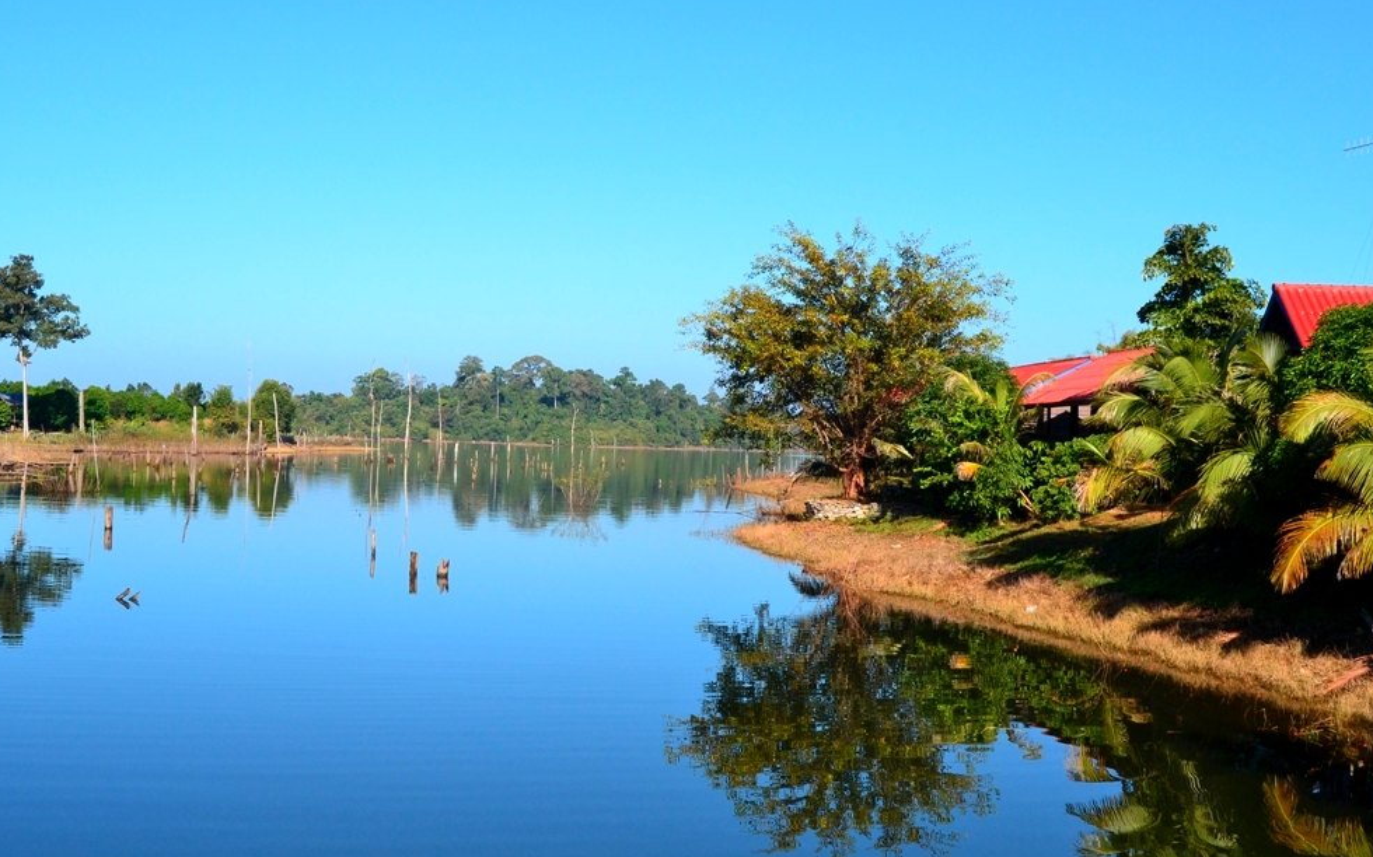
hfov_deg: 44.4
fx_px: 1670
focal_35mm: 45
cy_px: 443
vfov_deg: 28.8
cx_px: 545
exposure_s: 1/400
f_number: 11
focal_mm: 23
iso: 400
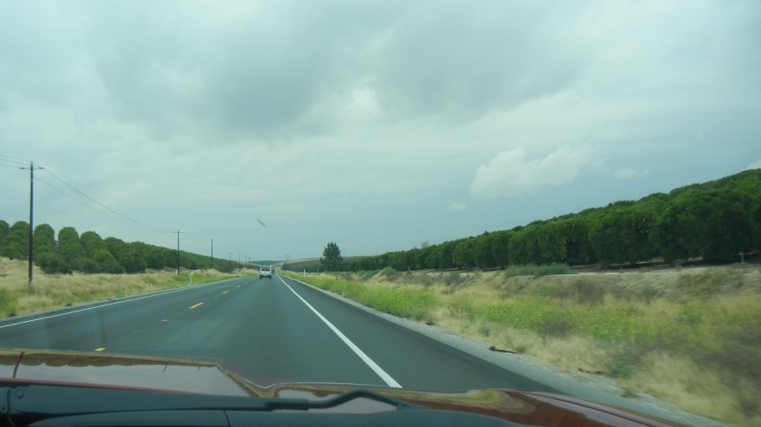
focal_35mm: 38
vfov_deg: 31.2
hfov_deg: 52.6
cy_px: 211
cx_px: 320
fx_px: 767
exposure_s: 1/308
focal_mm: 5.4
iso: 160
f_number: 7
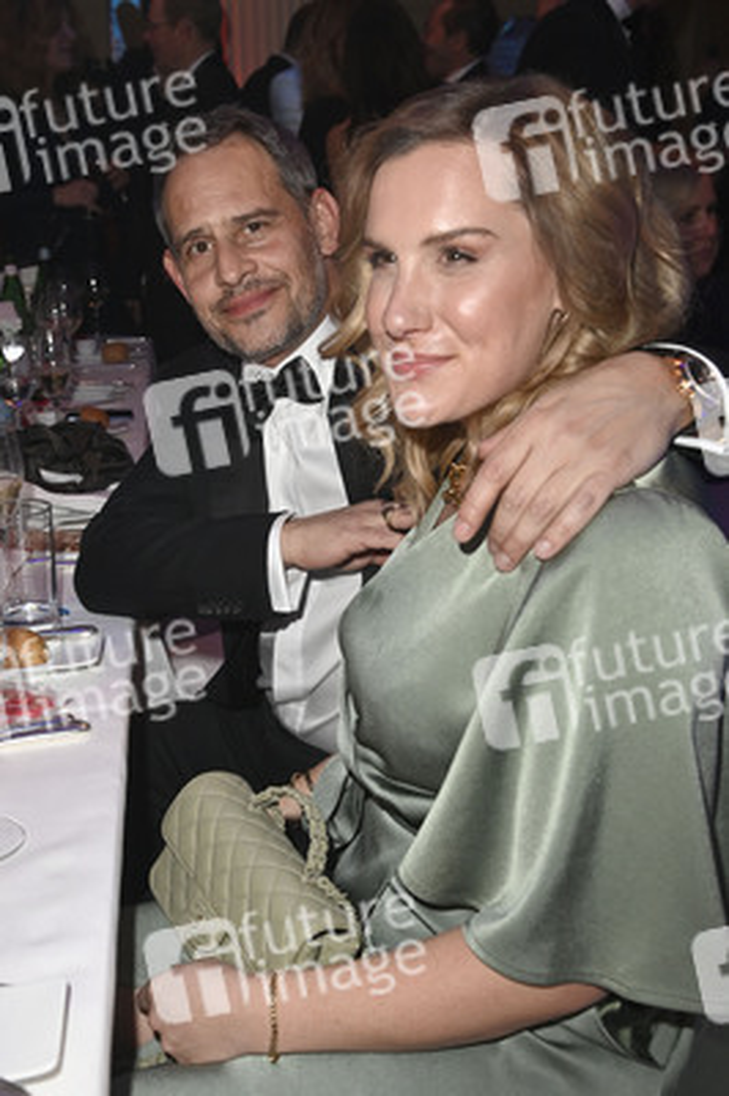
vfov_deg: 55.8
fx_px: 1034
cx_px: 364
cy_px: 548
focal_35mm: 34
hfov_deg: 38.8
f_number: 5.6
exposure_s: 1/100
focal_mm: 34
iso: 2000
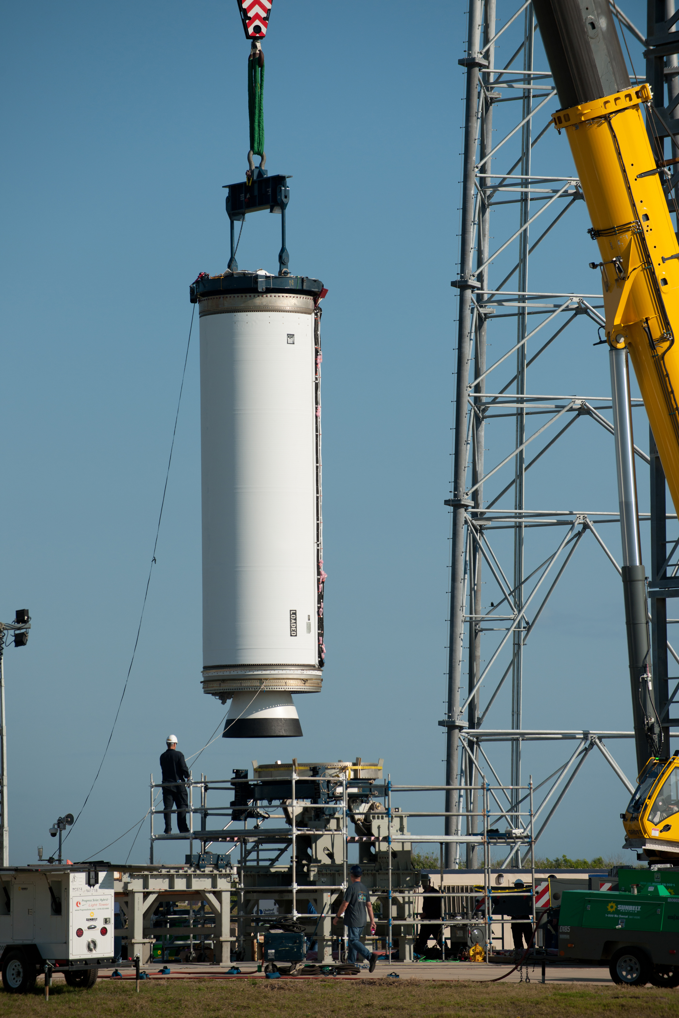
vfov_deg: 10.3
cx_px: 340
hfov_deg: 6.9
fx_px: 5658
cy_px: 509
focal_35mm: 200
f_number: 5.6
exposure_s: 1/2000
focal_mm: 200
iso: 200
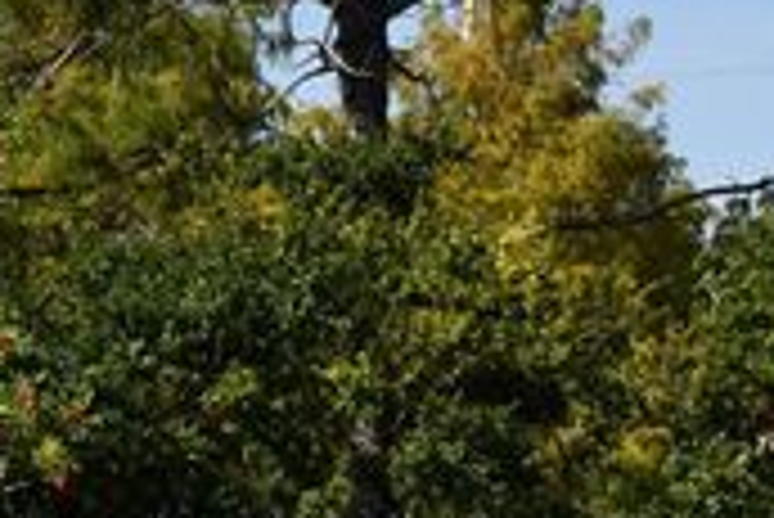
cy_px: 432
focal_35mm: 253
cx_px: -464
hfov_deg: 7.9
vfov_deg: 5.4
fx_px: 5444
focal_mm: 34
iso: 100
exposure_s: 1/400
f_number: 10
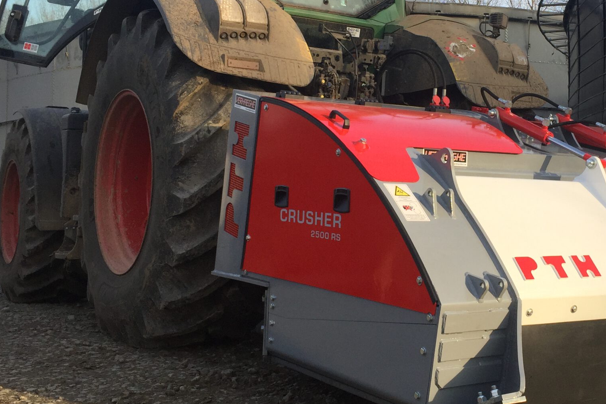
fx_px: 858
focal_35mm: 51
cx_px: 421
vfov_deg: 26.4
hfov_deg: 38.3
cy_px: 153
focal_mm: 4.15
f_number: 2.2
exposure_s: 1/670
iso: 32
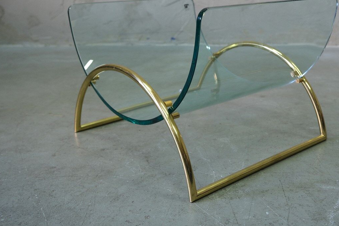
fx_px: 386
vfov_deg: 32.5
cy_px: 87
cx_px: 202
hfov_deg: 47.2
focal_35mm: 41
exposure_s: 1/30
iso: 1000
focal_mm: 22.3
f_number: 4
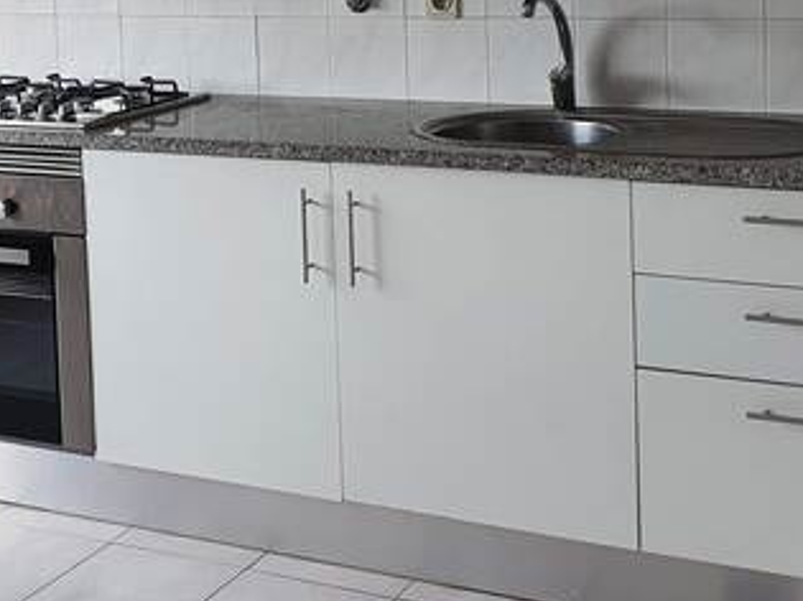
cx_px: 382
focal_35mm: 66
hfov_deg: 29.4
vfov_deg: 21.6
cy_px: 25
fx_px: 1530
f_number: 2.4
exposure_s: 1/100
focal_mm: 4.32
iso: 64
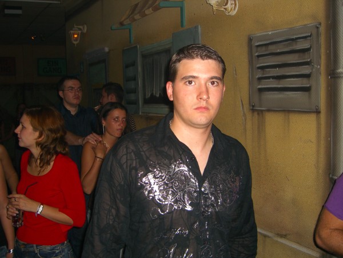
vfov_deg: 37.7
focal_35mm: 38
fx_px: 377
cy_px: 129
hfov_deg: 49.0
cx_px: 172
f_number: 2.8
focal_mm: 7.9
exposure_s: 1/60
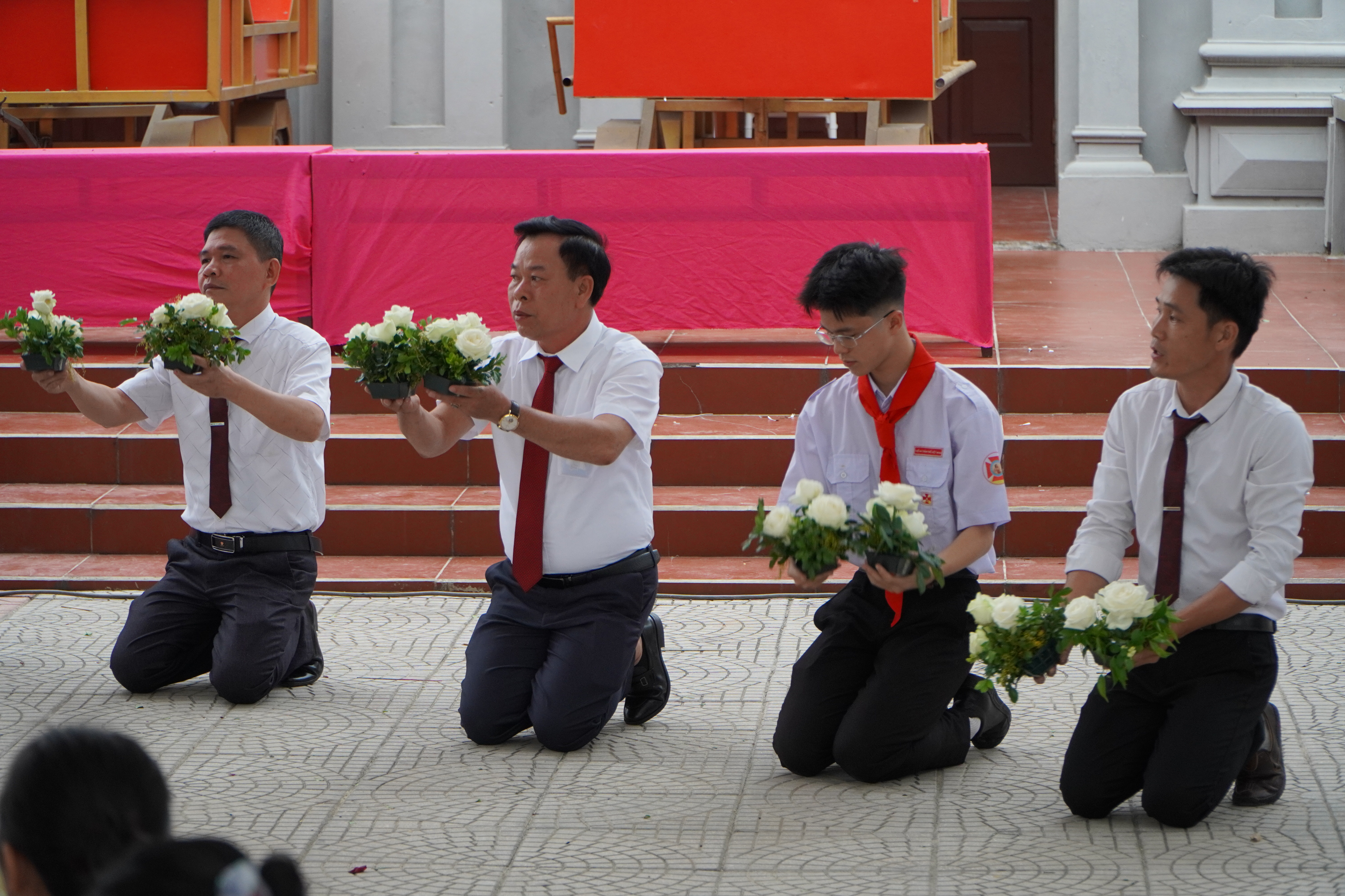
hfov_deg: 17.5
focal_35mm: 117
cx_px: 672
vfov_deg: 11.7
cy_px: 448
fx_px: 4371
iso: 640
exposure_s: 1/160
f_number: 4
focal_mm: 78
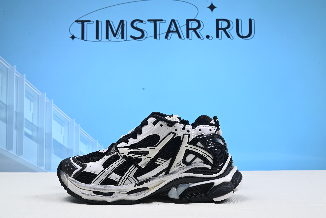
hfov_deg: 48.4
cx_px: 163
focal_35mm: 40
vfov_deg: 33.4
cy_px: 109
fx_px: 362
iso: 100
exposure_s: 1/2.5
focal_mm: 40
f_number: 16
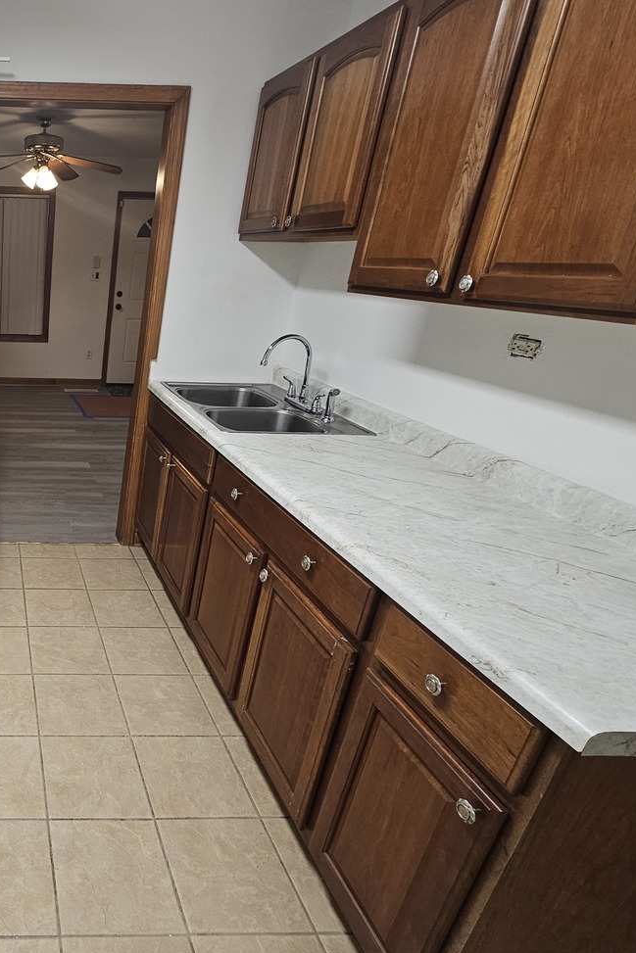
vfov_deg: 83.9
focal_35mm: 20
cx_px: 5
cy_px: 498
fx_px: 530
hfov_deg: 50.5
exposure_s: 1/60
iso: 160
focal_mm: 2.2
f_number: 2.2
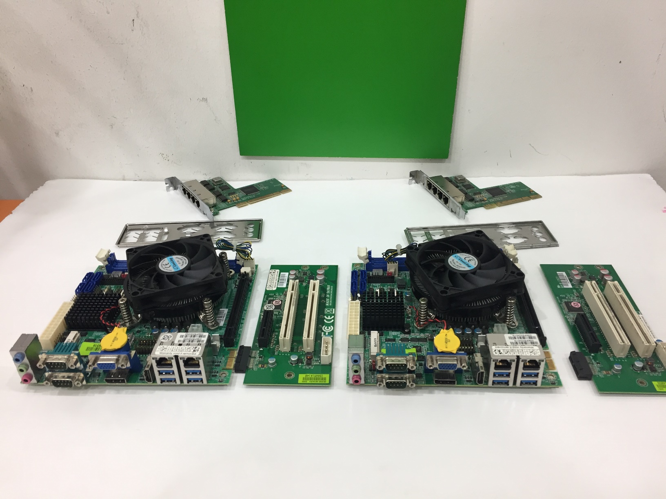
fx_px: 558
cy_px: 250
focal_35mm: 29
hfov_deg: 61.7
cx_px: 333
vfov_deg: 48.2
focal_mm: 4.15
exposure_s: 1/33
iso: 80
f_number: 2.2
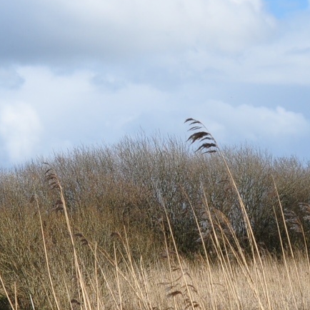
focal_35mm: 151
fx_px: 1530
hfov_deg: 11.6
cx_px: 154
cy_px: 258
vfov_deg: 11.5
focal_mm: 24
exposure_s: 1/320
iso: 200
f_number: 10
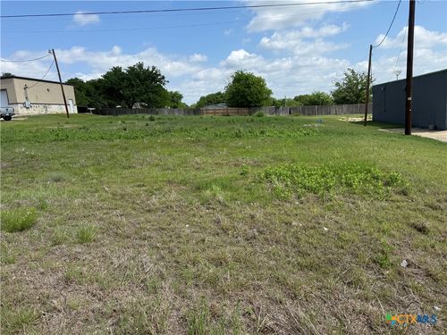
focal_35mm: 24
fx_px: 310
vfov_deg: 56.8
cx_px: 224
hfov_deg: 71.6
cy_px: 168
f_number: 1.78
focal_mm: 6.76
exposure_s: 1/4673
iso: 80
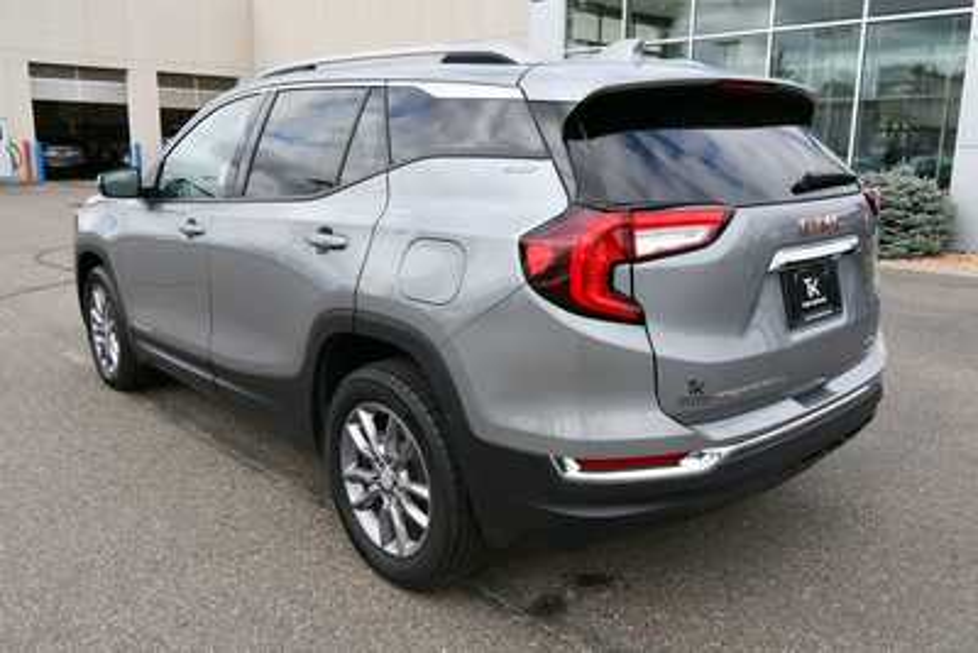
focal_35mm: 30
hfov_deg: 61.9
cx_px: 489
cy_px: 326
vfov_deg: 43.6
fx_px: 815
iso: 180
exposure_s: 1/250
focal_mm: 20
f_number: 8
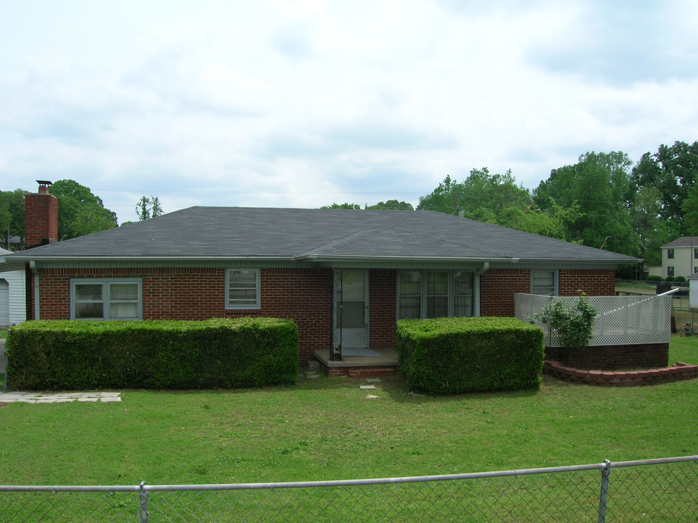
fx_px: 686
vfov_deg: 41.8
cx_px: 349
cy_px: 262
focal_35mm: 34
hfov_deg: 54.0
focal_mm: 5.7
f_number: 4.9
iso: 50
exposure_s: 1/394
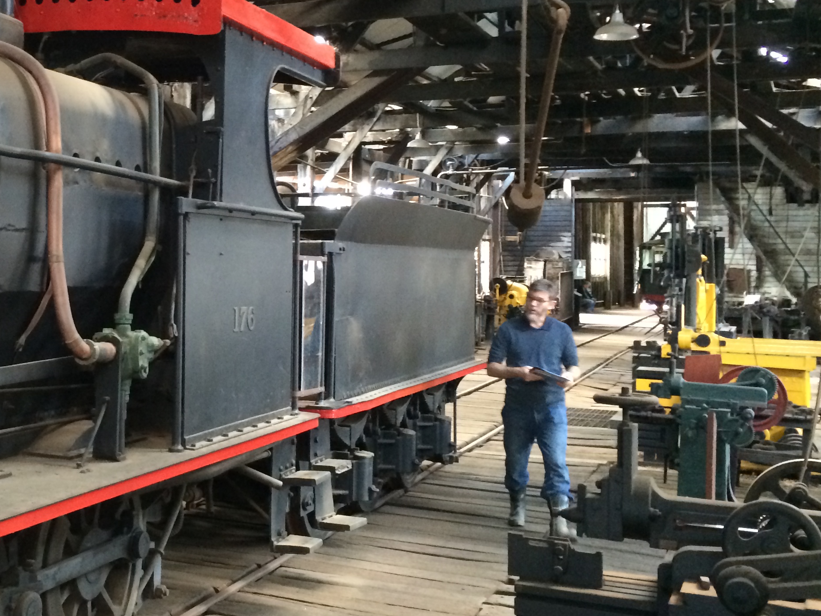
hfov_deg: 34.4
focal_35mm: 53
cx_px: 105
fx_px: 1257
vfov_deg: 27.5
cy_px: 248
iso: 400
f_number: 2.2
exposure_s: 1/15
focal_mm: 4.12
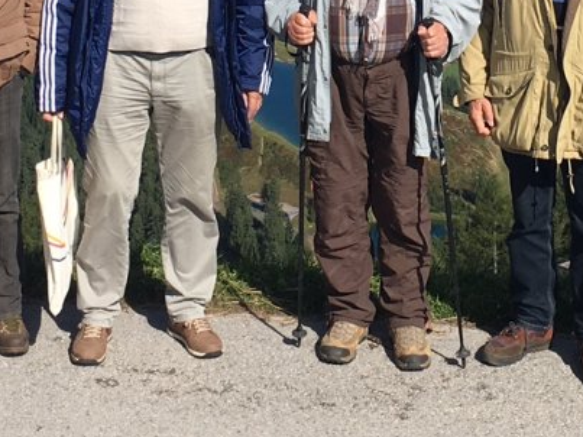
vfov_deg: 13.3
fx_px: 1818
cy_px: -106
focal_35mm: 108
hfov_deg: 18.1
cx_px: 434
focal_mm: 4.15
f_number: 2.2
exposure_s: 1/1789
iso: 25
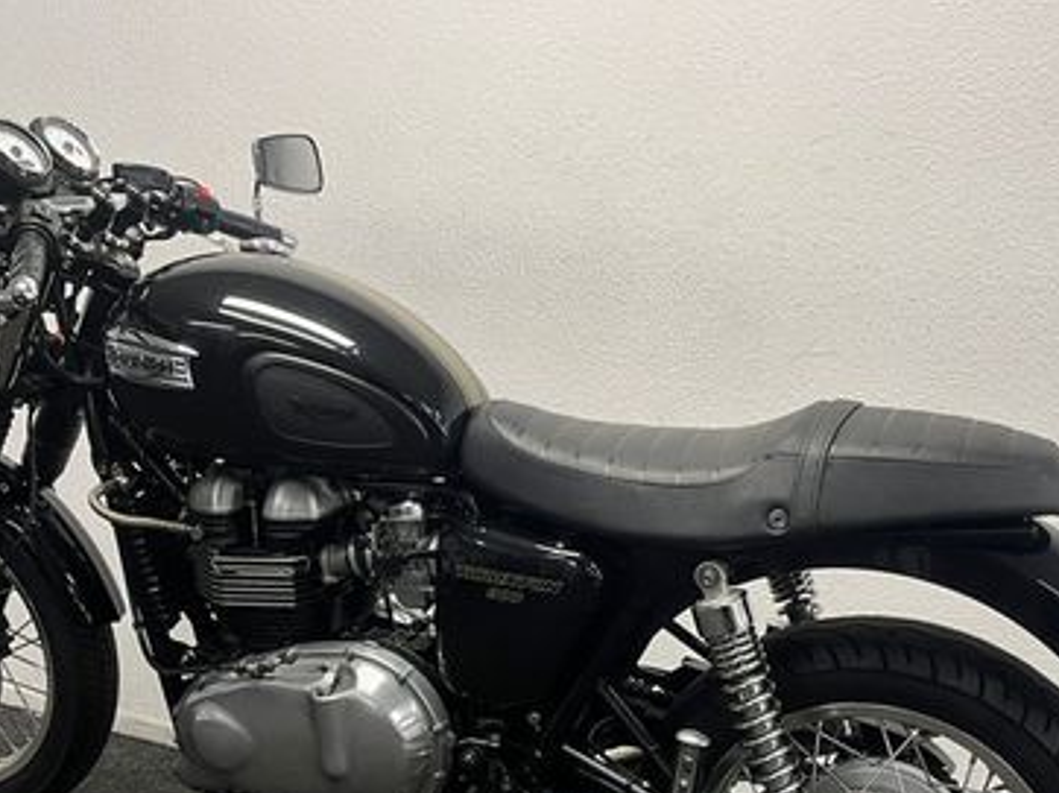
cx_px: 509
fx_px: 1406
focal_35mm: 46
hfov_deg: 41.3
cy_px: 650
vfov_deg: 30.6
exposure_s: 1/50
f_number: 1.6
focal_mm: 5.1
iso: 100
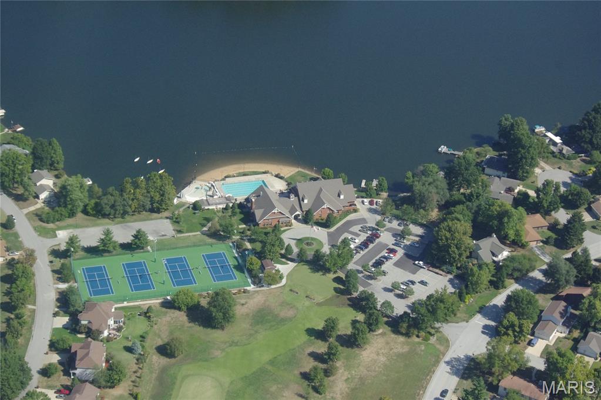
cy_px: 200
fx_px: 1251
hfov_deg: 27.0
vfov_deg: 18.1
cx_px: 300
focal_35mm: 75
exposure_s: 1/3200
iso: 1600
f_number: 7.1
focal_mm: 50
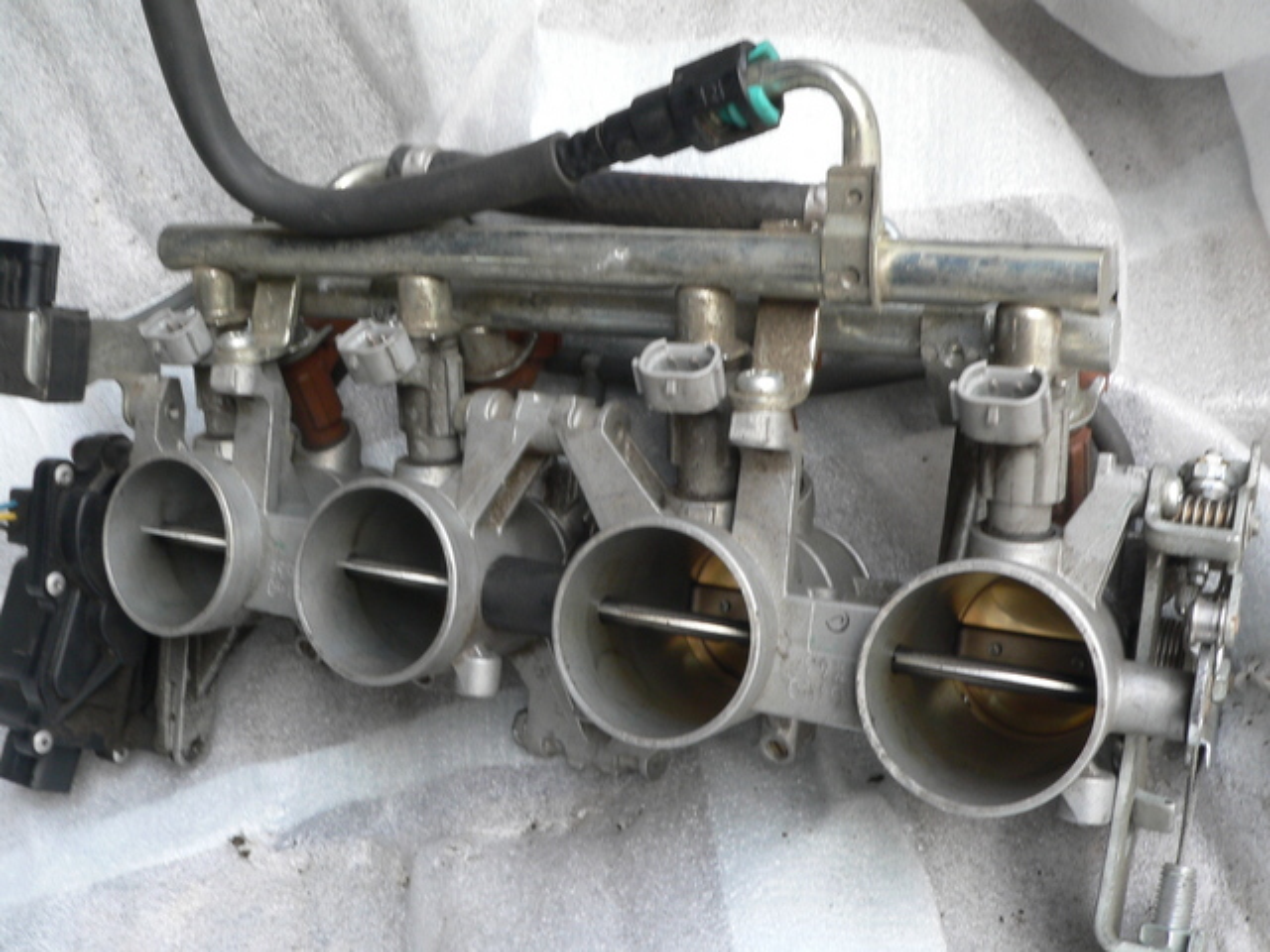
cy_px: 476
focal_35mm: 36
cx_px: 635
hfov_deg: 51.4
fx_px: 1321
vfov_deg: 39.7
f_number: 8
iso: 100
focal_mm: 6
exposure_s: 1/10
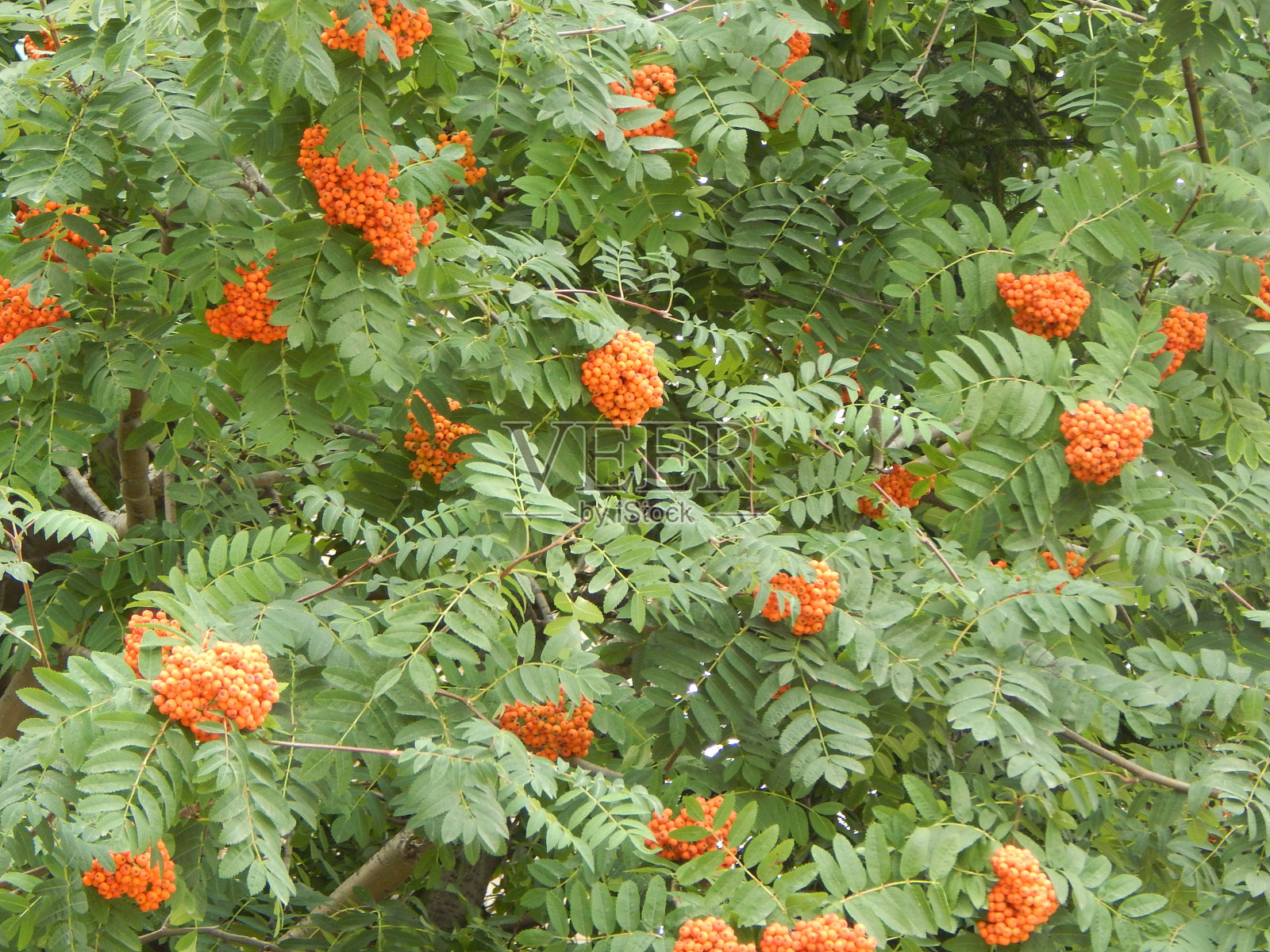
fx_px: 11667
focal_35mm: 318
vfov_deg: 4.7
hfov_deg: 6.2
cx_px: 635
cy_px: 476
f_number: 5.7
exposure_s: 1/60
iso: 220
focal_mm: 56.5
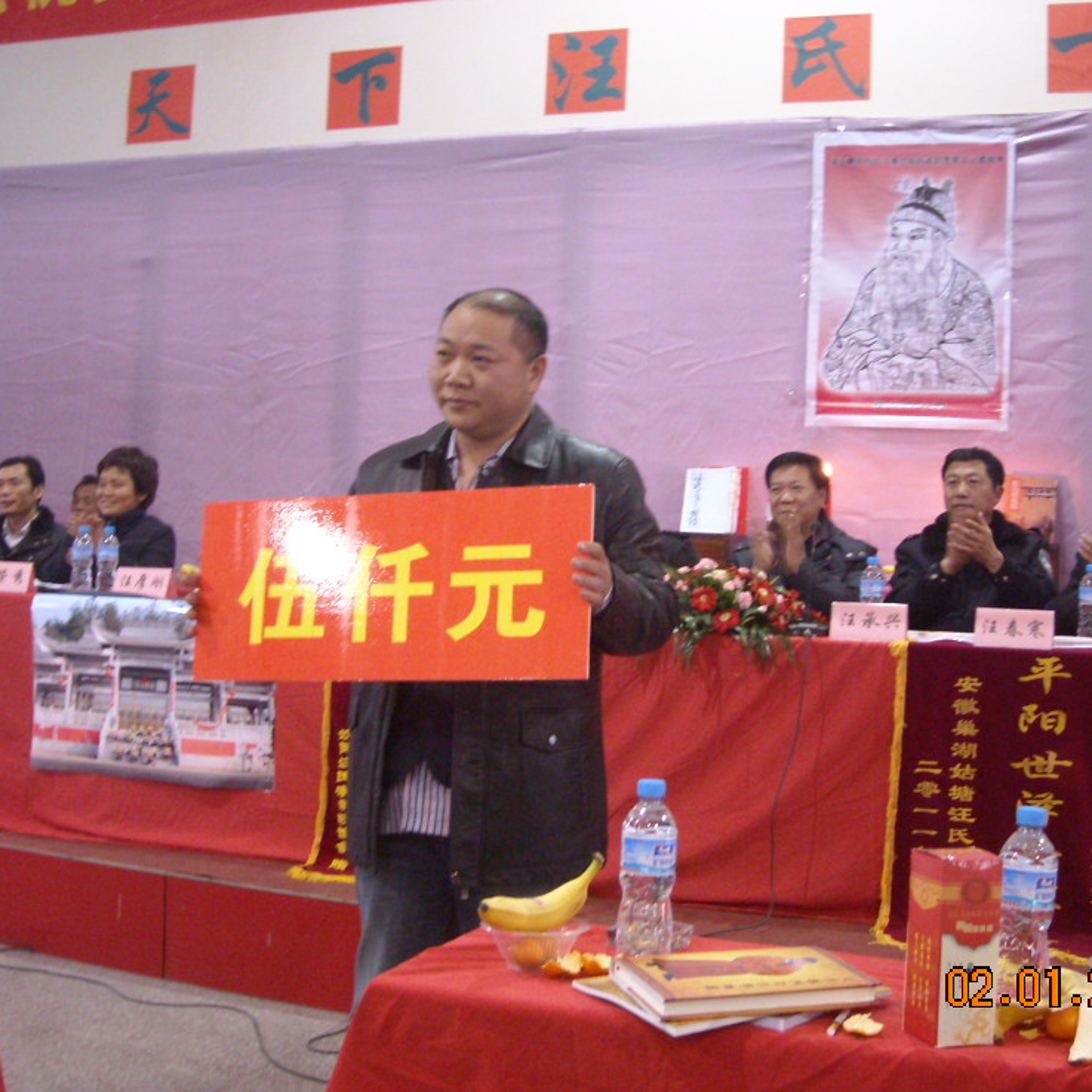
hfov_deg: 39.1
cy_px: 538
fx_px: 1535
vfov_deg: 39.2
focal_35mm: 43
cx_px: 631
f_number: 2.8
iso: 400
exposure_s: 1/11
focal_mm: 5.7
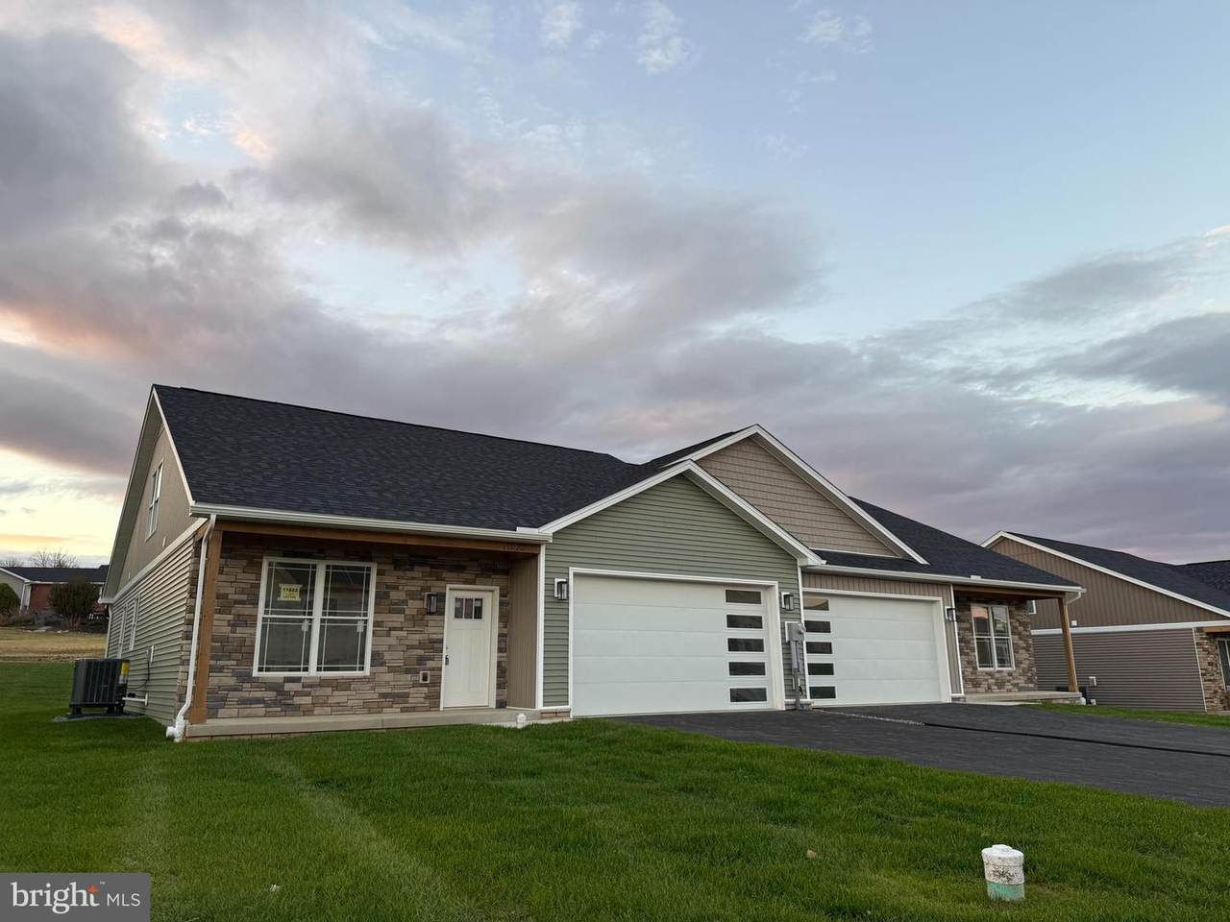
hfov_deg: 71.6
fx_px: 853
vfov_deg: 56.8
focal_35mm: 24
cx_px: 615
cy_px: 461
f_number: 1.78
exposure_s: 1/206
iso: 64
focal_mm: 6.76
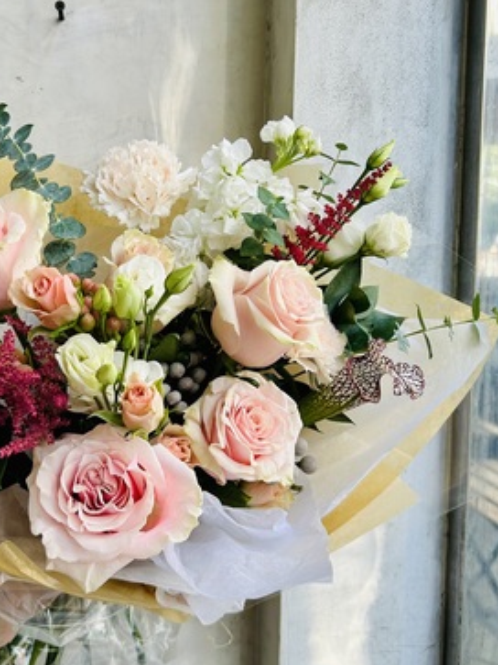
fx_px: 825
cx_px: 148
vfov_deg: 43.9
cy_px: 322
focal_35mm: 43
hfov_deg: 33.2
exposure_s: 1/126
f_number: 1.5
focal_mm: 5.7
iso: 32
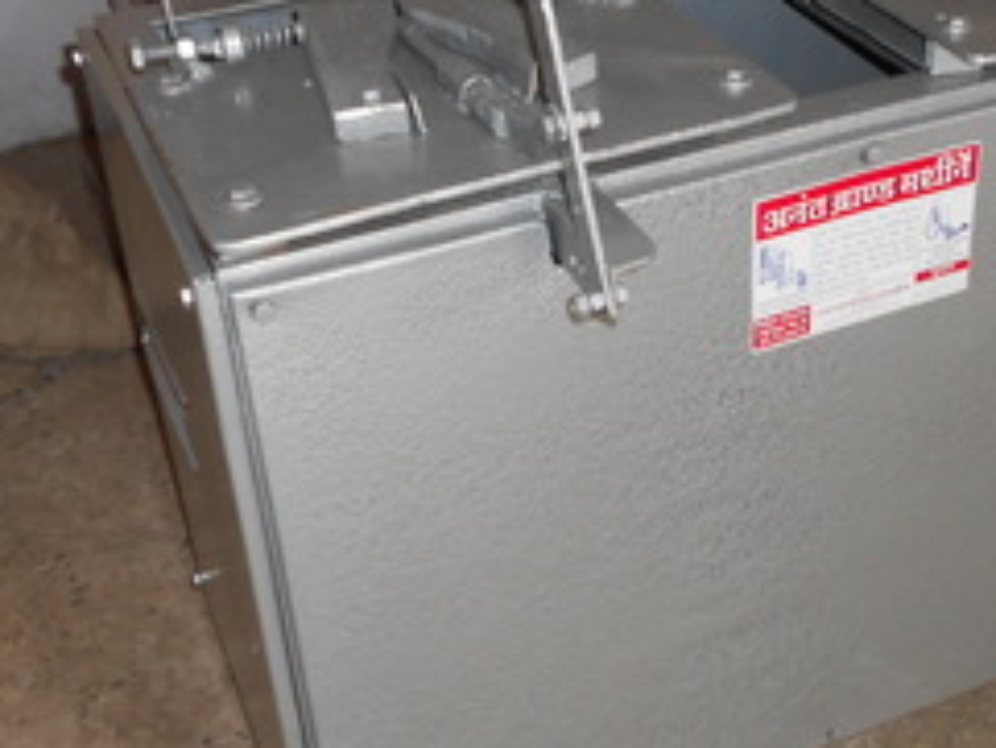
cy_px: 271
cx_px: 674
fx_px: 1555
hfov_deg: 35.1
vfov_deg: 26.9
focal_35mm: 54
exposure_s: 1/25
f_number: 3.2
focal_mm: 4.6
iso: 200
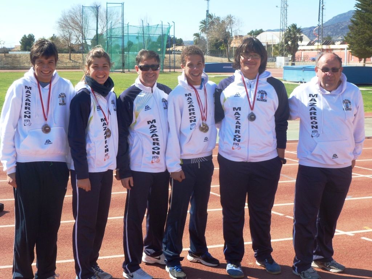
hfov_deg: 36.8
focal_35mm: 52
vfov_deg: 28.0
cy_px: 140
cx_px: 186
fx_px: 559
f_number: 4.3
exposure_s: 1/320
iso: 100
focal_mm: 9.4
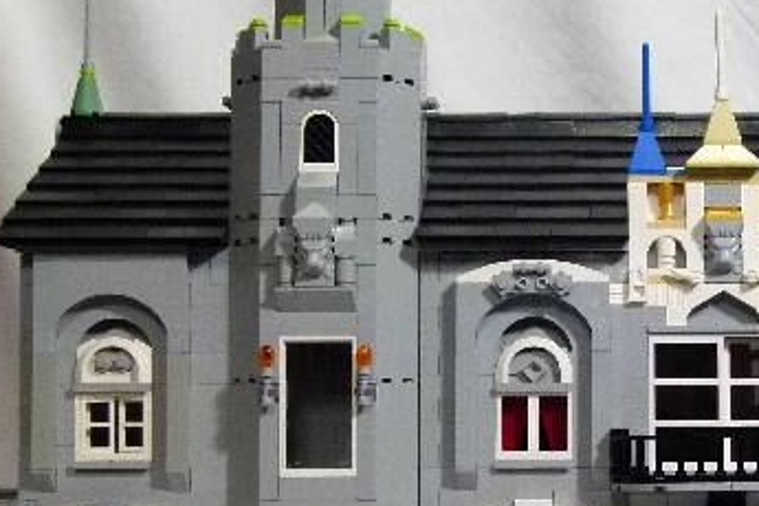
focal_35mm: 85
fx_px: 1792
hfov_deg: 23.3
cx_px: 693
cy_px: 356
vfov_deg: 16.0
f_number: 3.2
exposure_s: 1/40
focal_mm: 7.9
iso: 400
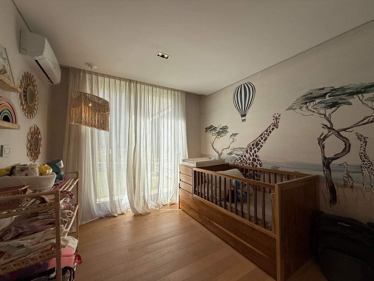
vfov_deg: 85.7
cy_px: 140
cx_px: 187
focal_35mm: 14
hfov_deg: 102.1
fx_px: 151
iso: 50
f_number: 2.2
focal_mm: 2.22
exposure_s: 1/531
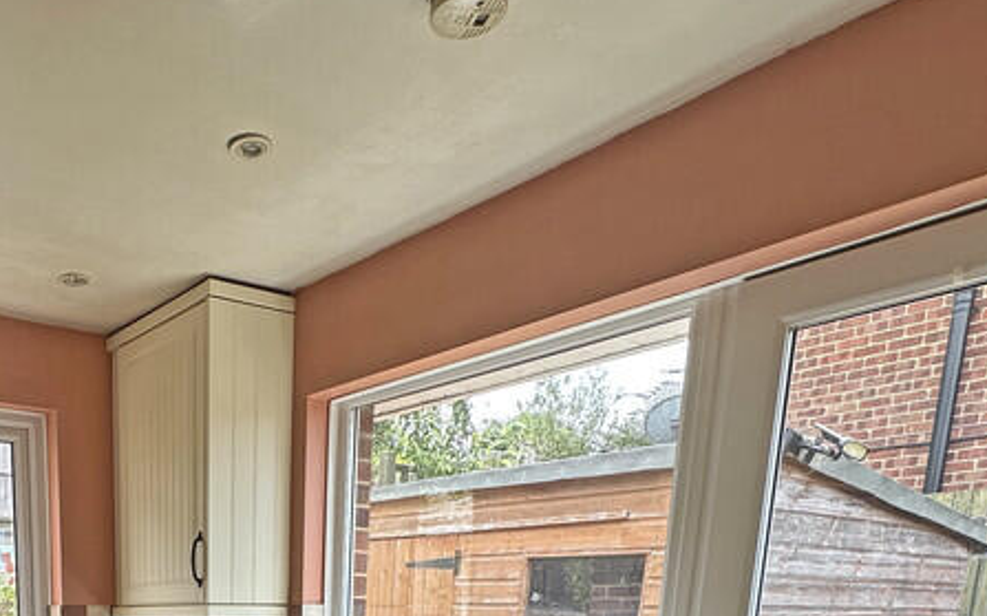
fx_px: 914
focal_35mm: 34
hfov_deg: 52.8
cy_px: 817
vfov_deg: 29.4
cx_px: 190
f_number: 2.2
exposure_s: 1/113
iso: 40
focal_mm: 2.22
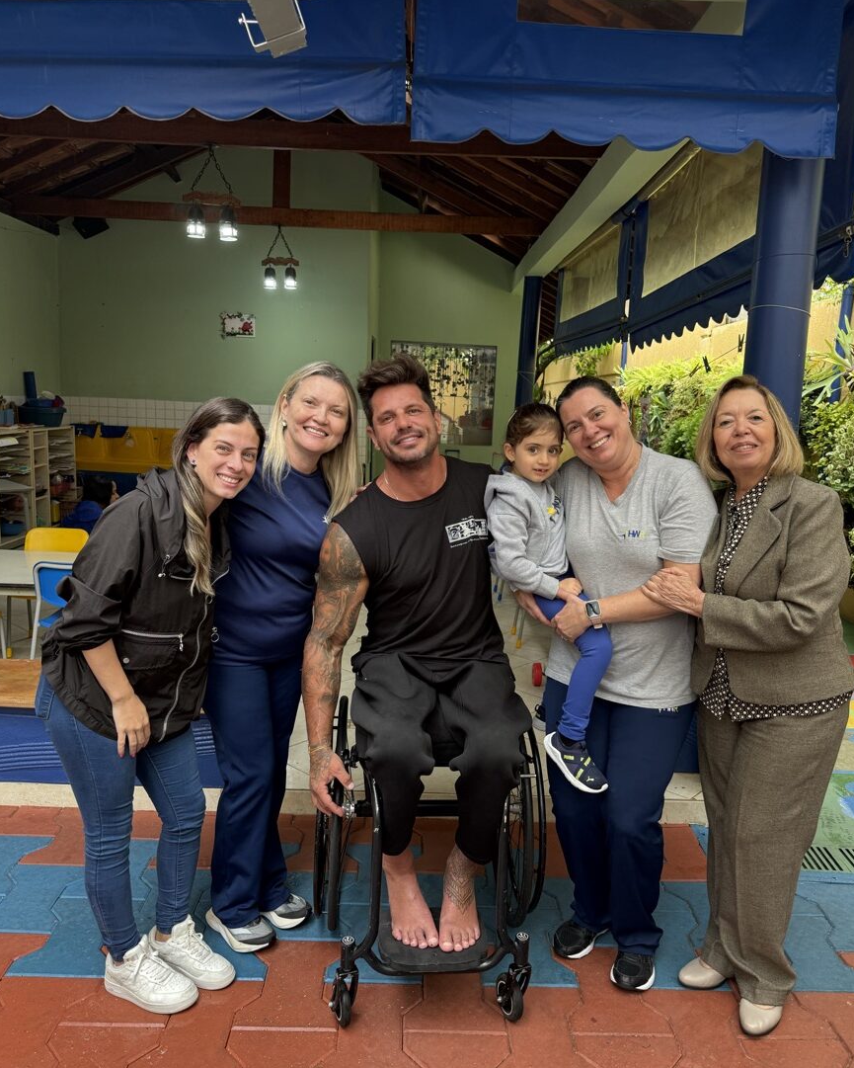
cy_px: 540
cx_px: 439
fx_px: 821
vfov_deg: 66.0
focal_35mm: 26
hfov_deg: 54.9
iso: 100
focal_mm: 6.76
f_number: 1.78
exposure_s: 1/120
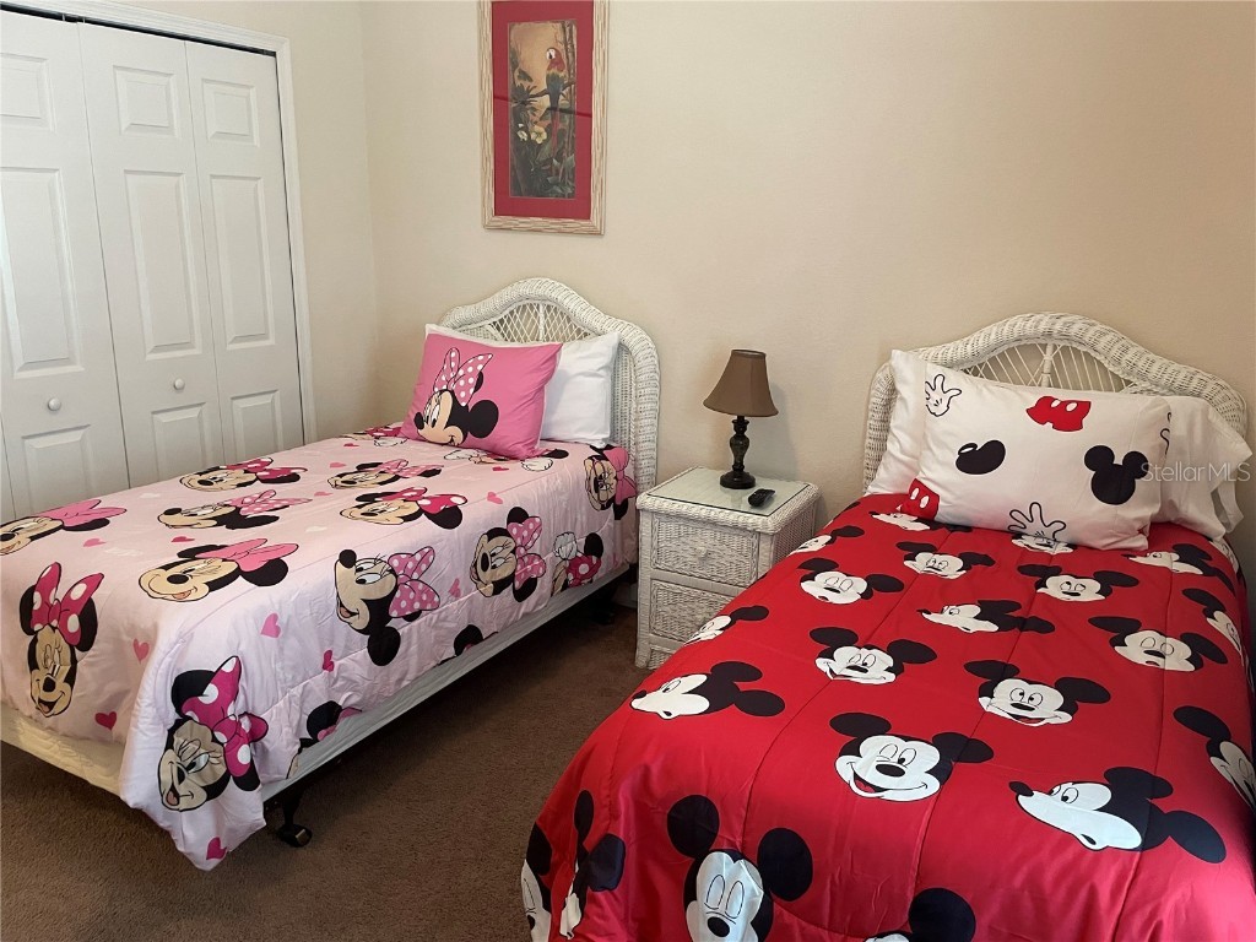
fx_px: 943
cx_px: 628
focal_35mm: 26
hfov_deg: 67.3
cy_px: 471
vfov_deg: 53.1
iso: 400
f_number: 1.6
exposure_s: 1/60
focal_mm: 4.2
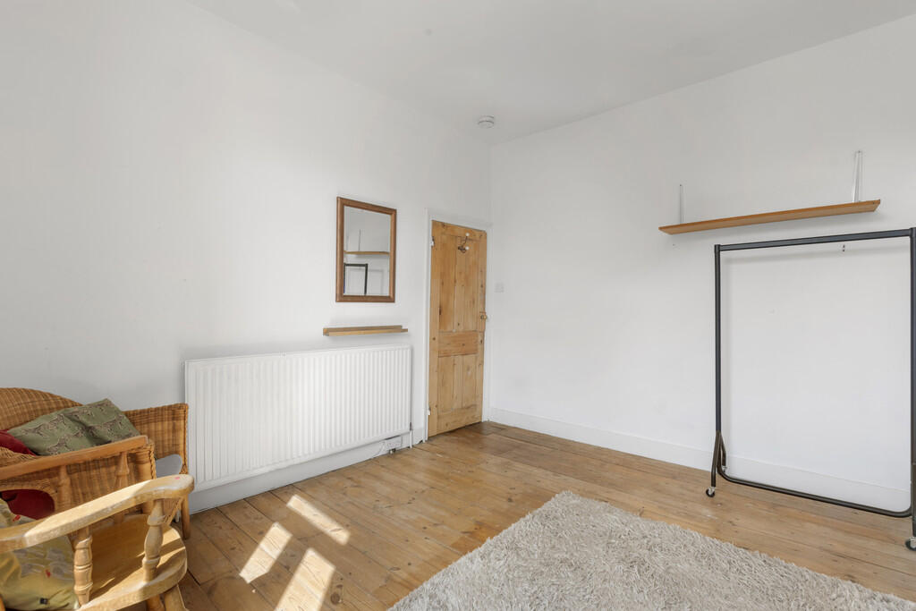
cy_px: 306
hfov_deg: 100.4
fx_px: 382
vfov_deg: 77.3
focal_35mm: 15
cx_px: 458
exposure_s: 1/40
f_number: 6.3
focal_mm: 15
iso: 500
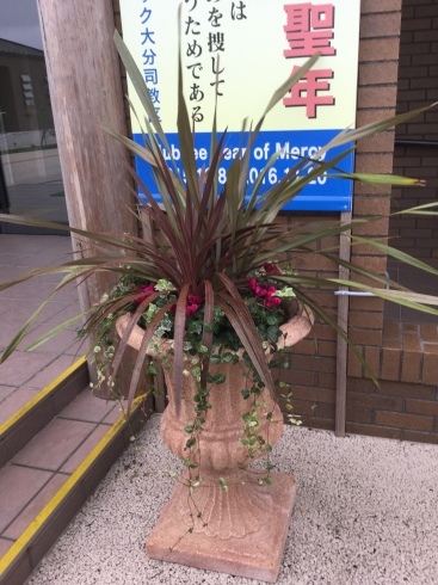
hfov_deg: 45.4
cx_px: 219
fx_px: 523
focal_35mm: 31
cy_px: 292
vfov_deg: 58.4
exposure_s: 1/60
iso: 32
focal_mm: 3.3
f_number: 2.4
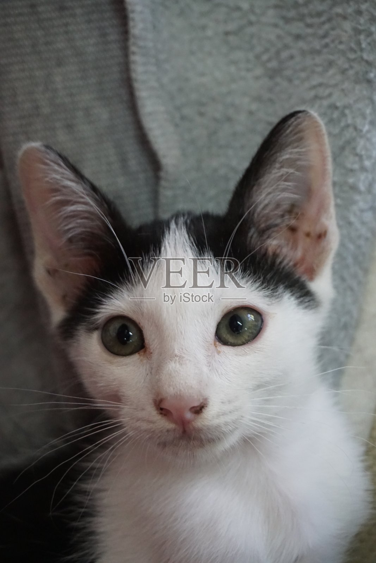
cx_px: 188
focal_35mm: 62
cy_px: 282
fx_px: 963
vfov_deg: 32.6
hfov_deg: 22.1
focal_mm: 41
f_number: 5.6
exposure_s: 1/60
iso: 3200
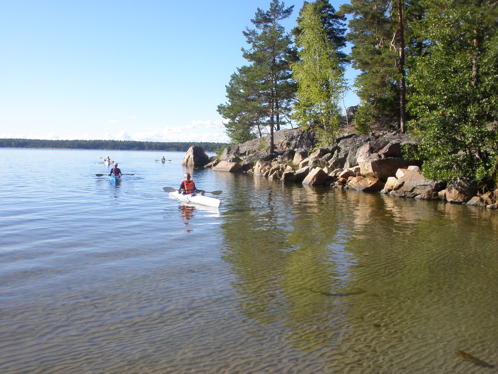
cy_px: 187
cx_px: 249
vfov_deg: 39.7
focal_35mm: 36
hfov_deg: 51.4
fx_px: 518
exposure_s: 1/160
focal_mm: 6.3
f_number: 5.6
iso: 64
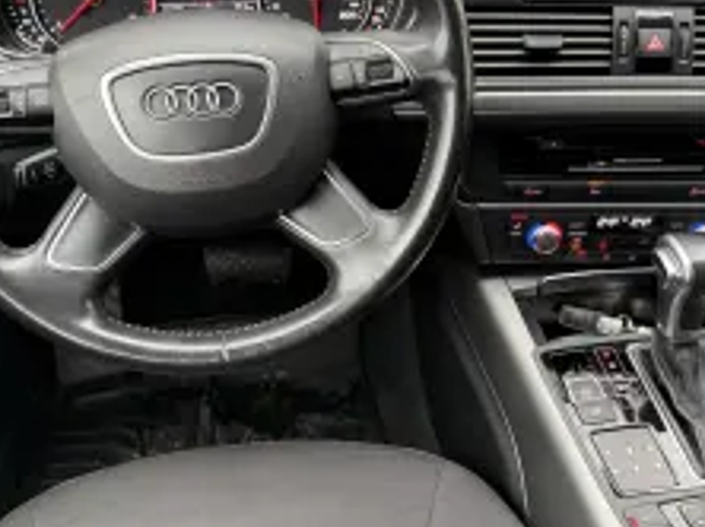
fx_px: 793
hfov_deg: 47.9
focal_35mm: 39
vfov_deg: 36.7
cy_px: 232
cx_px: 346
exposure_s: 1/60
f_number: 1.78
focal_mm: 6.76
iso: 250
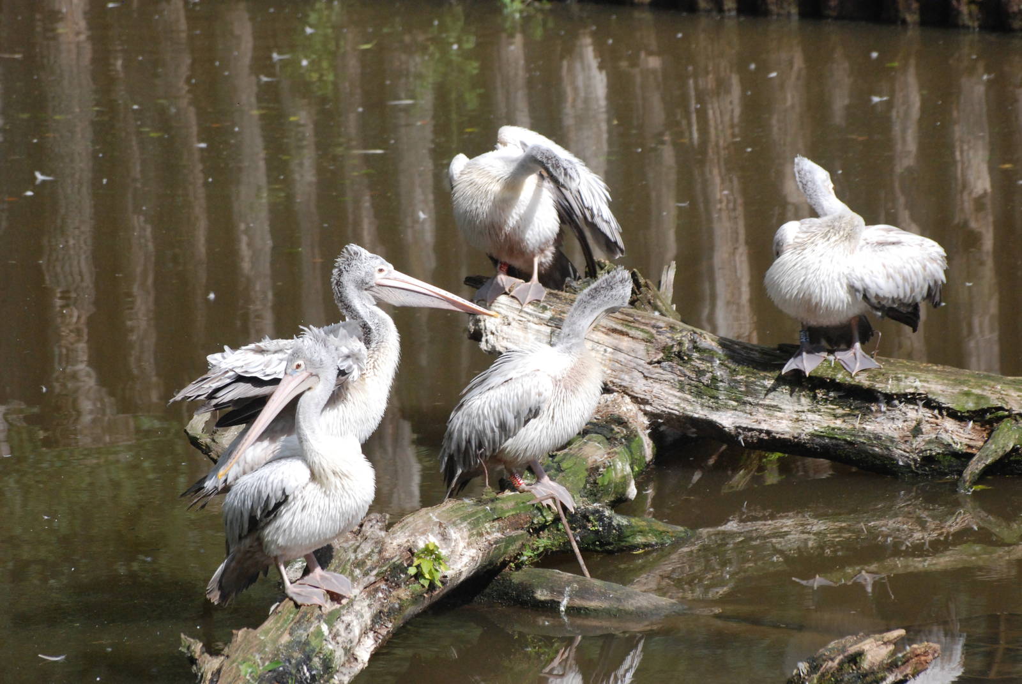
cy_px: 342
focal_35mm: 360
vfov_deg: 3.8
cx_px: 511
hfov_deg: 5.7
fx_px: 10232
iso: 1000
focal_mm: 240
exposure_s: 1/3200
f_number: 7.1
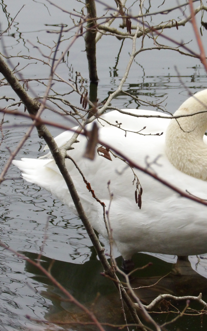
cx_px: 148
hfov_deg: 4.0
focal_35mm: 331
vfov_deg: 6.3
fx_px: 2988
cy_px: 168
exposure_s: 1/73
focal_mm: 39.8
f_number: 4.5
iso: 400
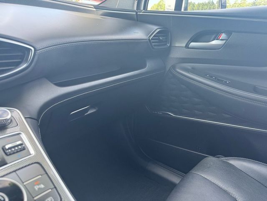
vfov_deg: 56.8
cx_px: 134
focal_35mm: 24
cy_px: 100
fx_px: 185
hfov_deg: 71.6
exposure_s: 1/121
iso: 125
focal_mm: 6.76
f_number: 1.78
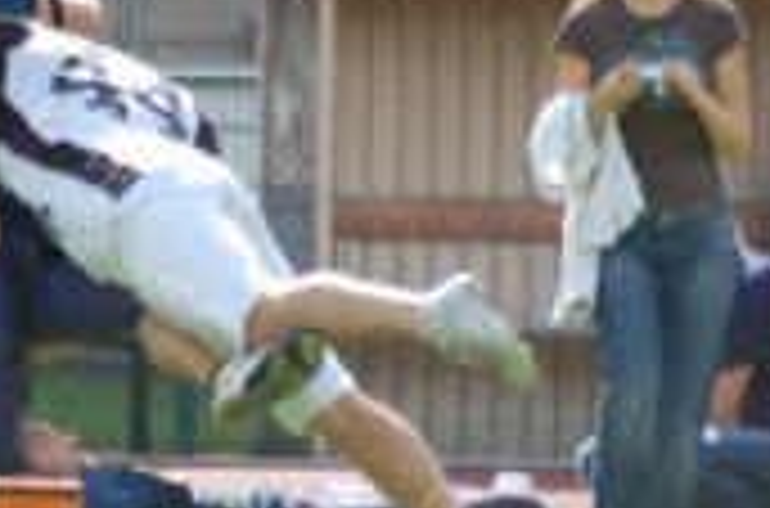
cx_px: 205
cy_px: 211
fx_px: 25468
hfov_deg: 1.7
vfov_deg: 1.1
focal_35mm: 1194
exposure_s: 1/640
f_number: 5.6
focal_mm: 300
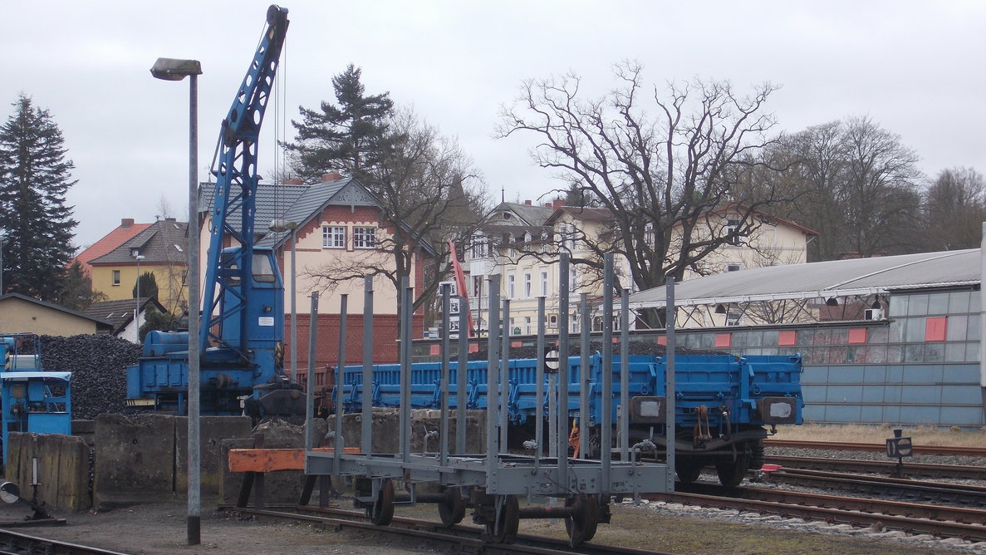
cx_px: 492
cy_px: 341
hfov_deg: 19.6
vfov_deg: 11.1
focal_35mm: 109
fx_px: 2850
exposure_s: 1/160
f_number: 5.5
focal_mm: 17.6
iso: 80
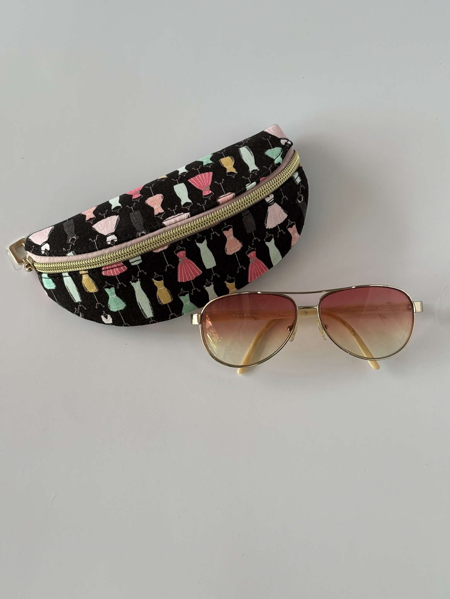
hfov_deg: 28.0
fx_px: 901
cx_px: 225
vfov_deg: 36.8
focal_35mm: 52
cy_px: 300
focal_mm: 5.96
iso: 64
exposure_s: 1/60
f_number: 1.6
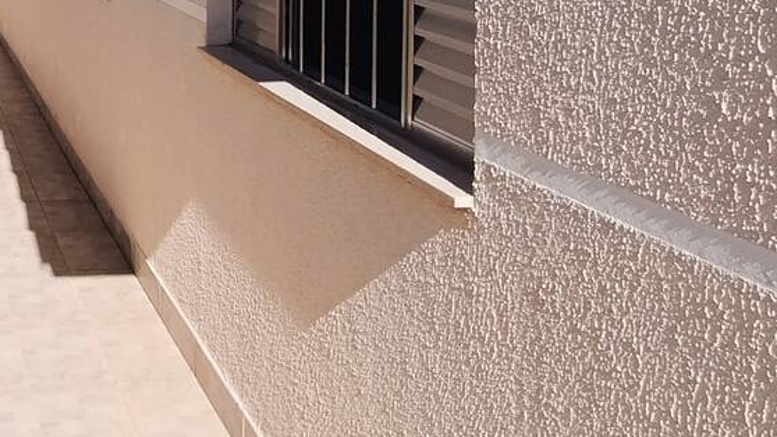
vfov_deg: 23.6
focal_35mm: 45
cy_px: -120
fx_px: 927
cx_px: -25
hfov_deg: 39.3
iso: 50
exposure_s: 1/810
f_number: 2.2
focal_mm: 1.65
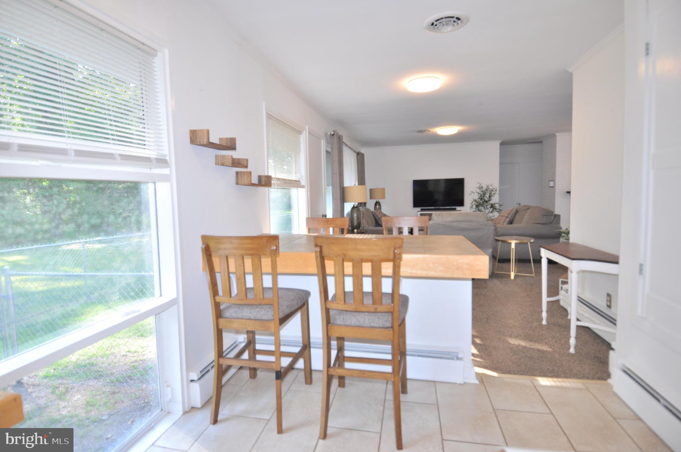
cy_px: 226
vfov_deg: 67.2
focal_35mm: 18
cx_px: 340
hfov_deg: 90.1
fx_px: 340
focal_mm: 12
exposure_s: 1/100
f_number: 5
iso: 400
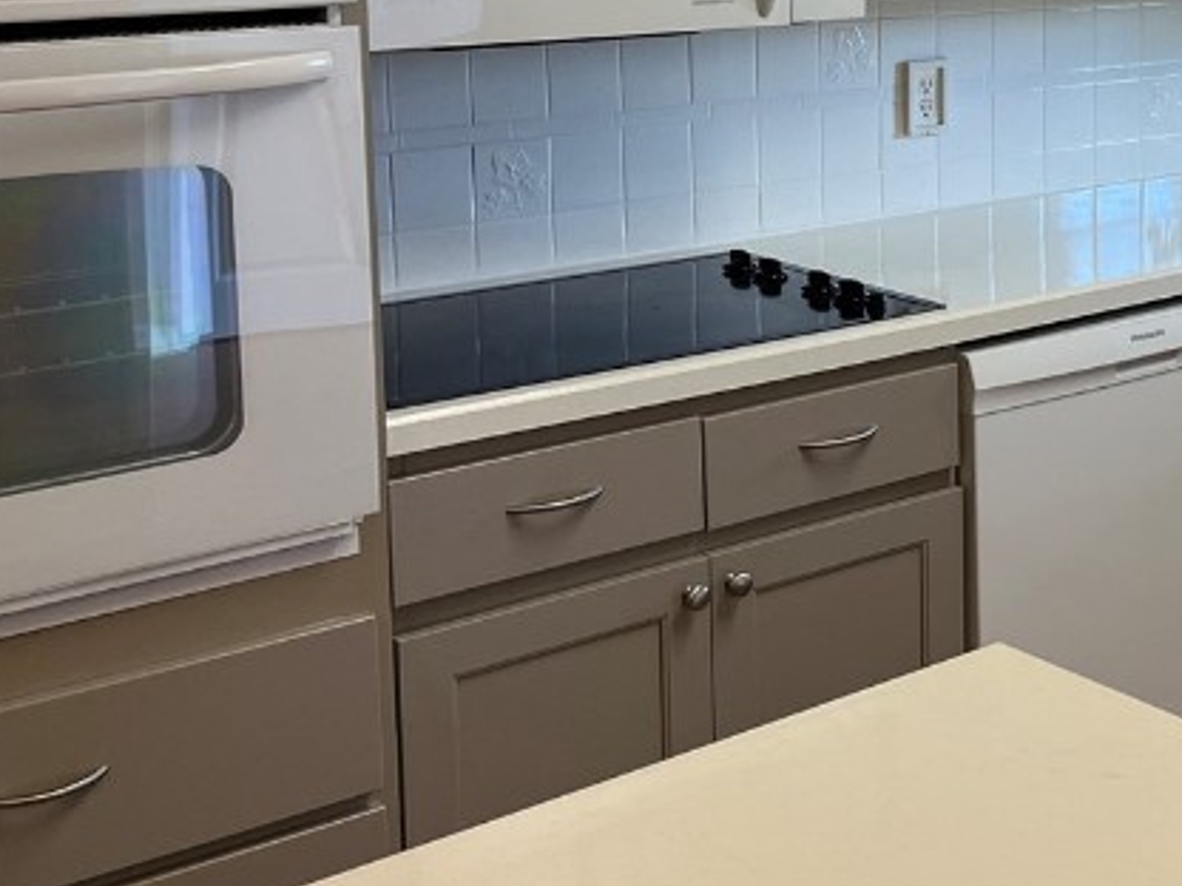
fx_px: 2185
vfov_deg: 22.4
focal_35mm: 64
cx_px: 1438
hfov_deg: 26.7
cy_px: 105
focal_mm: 5.1
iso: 100
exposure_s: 1/120
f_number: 1.6
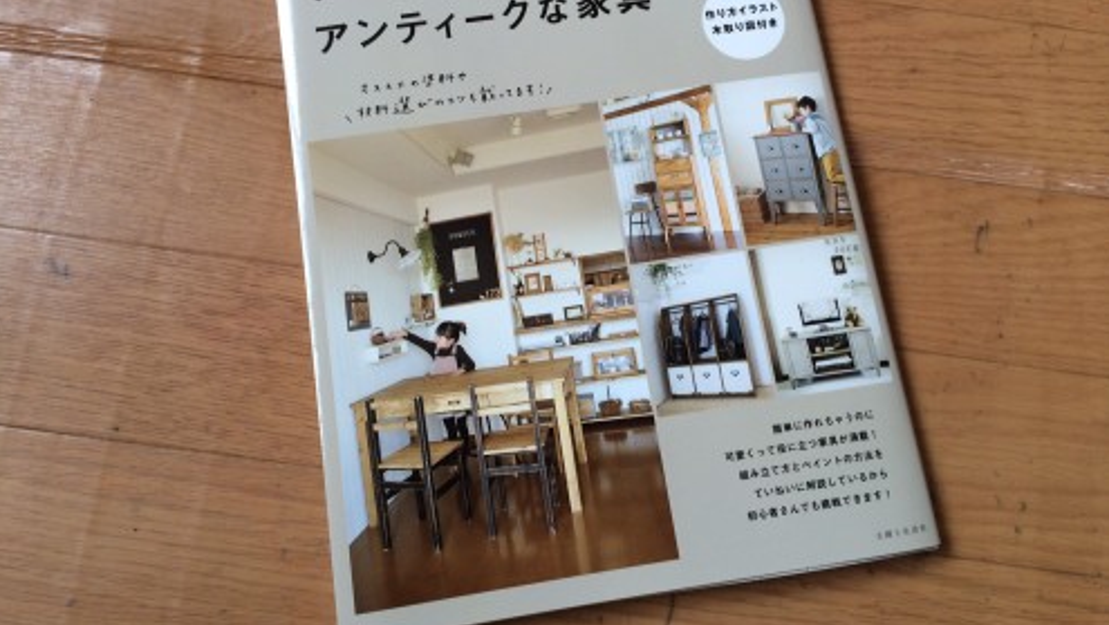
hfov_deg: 59.5
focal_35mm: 33
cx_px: 553
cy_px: 239
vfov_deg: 35.5
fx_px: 971
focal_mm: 4.12
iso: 50
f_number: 2.2
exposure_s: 1/120
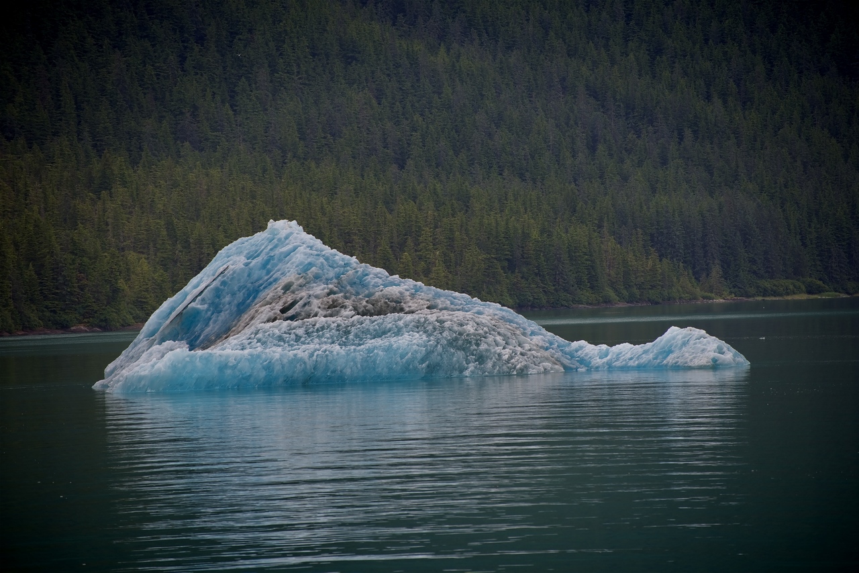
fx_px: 5012
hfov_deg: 9.8
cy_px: 286
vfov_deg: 6.5
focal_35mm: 210
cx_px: 430
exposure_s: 1/500
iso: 140
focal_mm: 210
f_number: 5.3
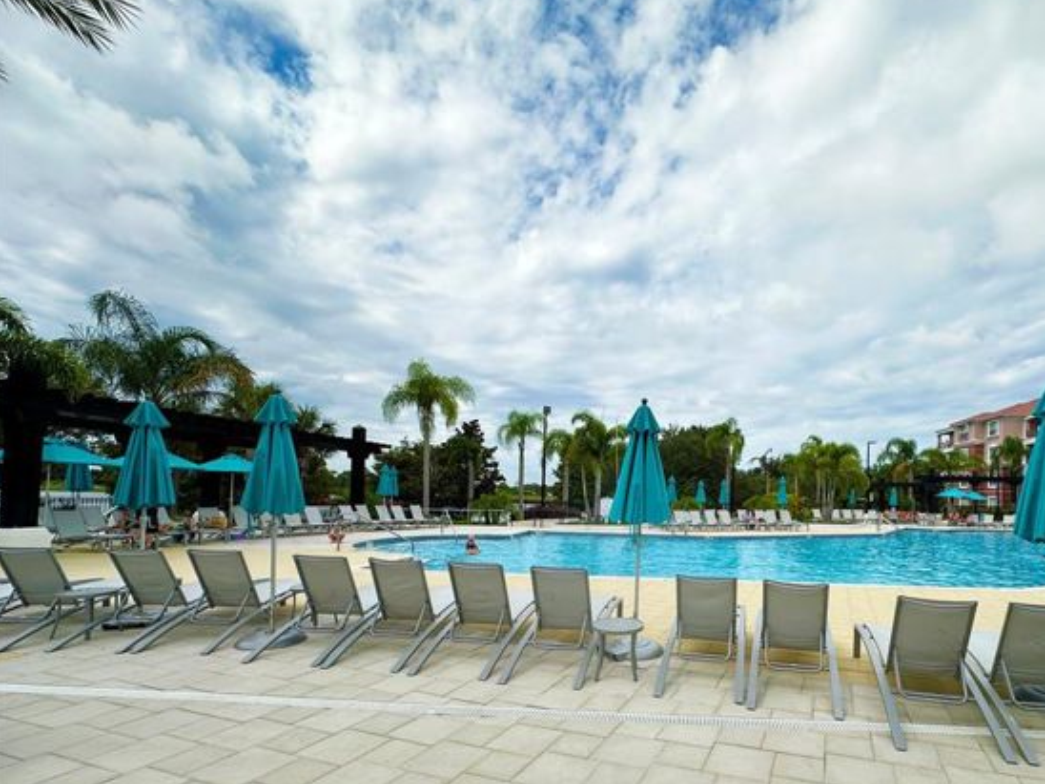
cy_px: 479
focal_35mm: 18
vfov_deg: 70.7
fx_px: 543
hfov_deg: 85.7
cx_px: 665
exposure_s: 1/3610
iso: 50
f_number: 2.2
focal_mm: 2.22
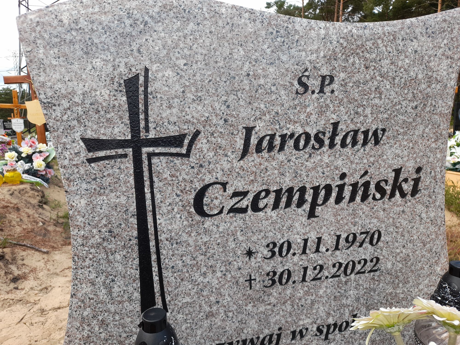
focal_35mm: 25
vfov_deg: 54.9
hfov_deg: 69.4
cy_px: 172
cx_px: 230
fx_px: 332
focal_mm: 4.6
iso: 20
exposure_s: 1/222
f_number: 2
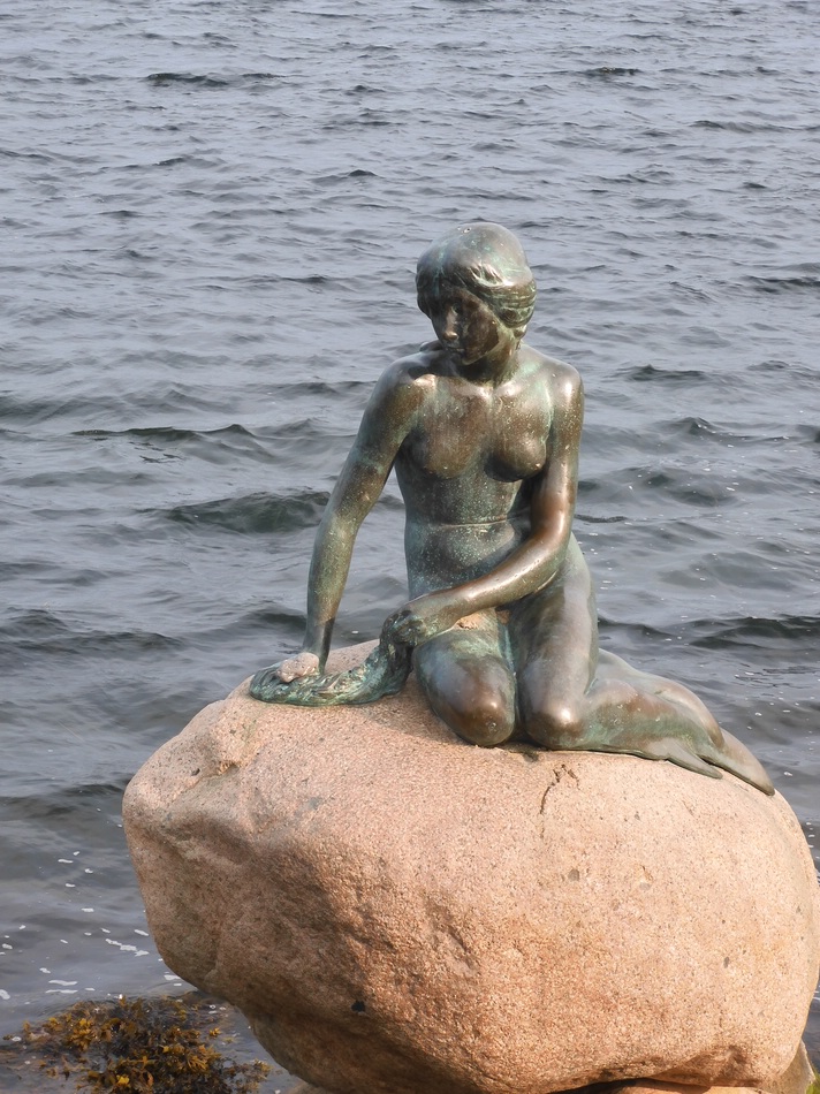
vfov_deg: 20.7
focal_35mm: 95
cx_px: 410
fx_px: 3002
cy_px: 547
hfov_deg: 15.6
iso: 100
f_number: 5
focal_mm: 16.9
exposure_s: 1/250
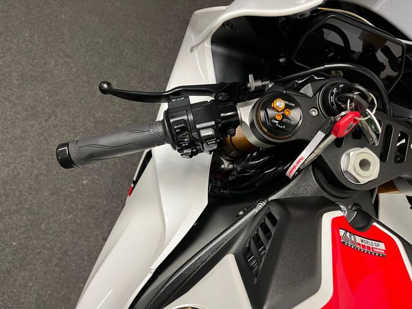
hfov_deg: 67.3
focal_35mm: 26
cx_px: 206
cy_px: 154
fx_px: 309
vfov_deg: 53.1
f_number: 1.6
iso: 125
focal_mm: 5.1
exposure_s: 1/50
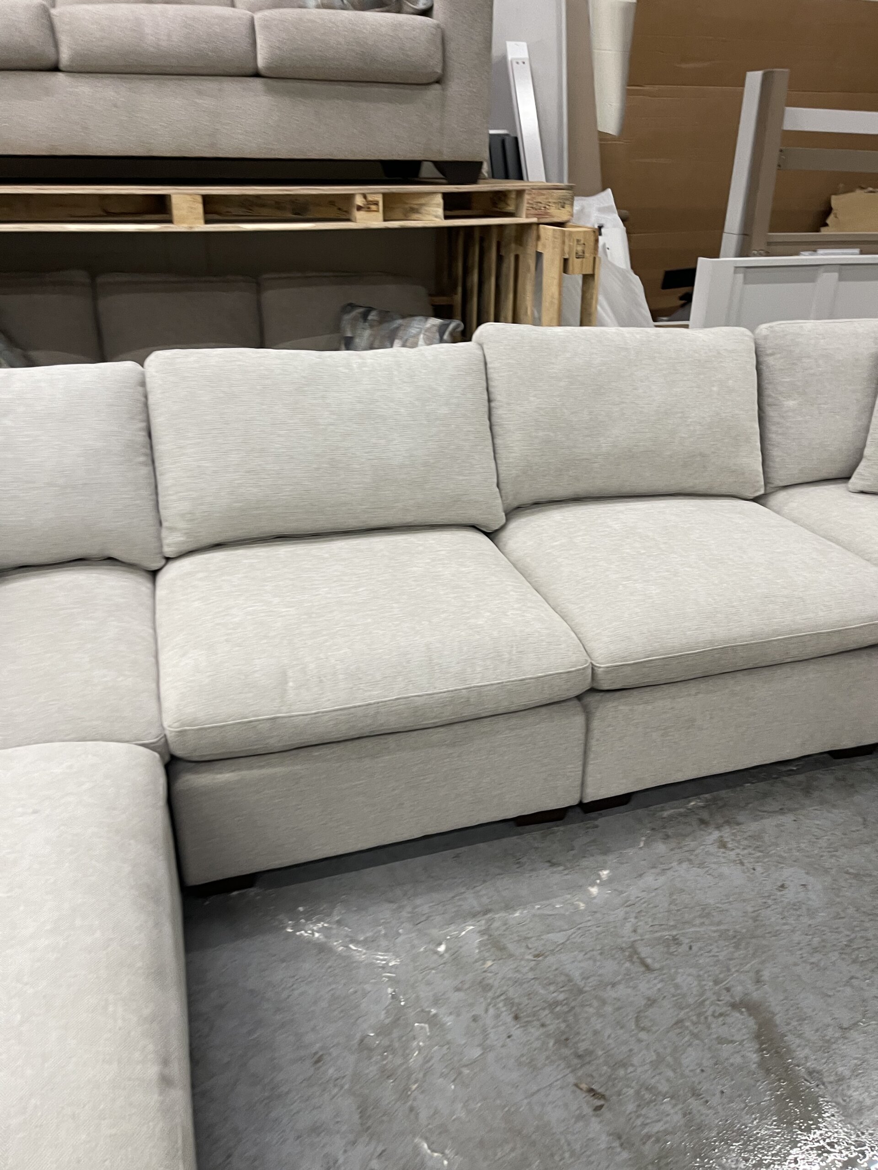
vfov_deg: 69.4
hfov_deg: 54.9
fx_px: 845
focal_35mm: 25
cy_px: 585
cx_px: 439
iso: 160
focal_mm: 5.1
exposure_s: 1/60
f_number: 1.6
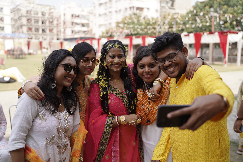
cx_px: 122
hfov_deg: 54.4
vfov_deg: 37.9
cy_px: 81
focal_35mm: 35
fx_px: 236
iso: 200
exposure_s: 1/2500
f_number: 2
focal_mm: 35
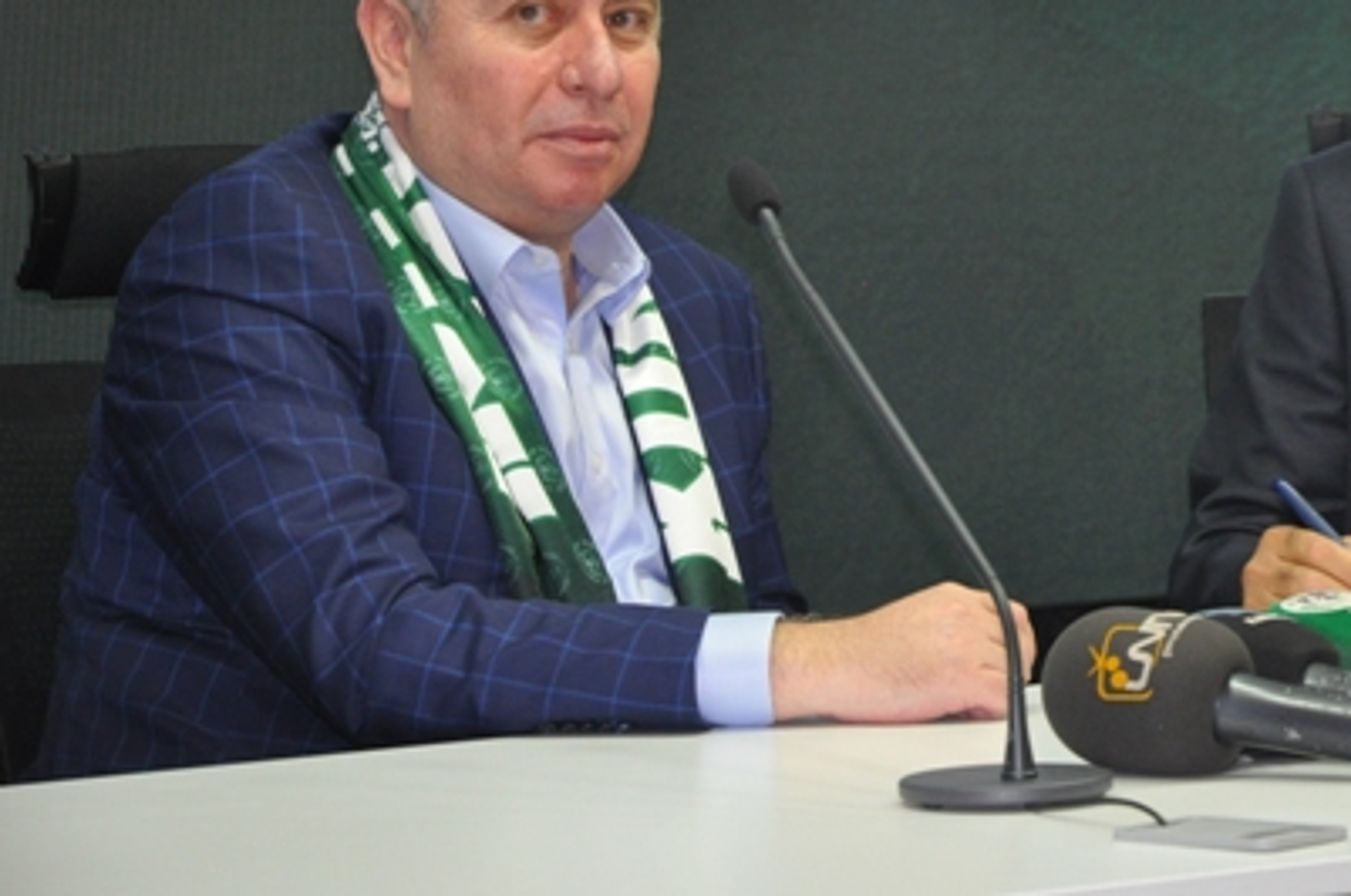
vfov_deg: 8.8
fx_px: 5837
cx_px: 1058
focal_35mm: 156
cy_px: 187
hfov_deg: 13.1
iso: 800
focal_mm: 65
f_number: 4.5
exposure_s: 1/60
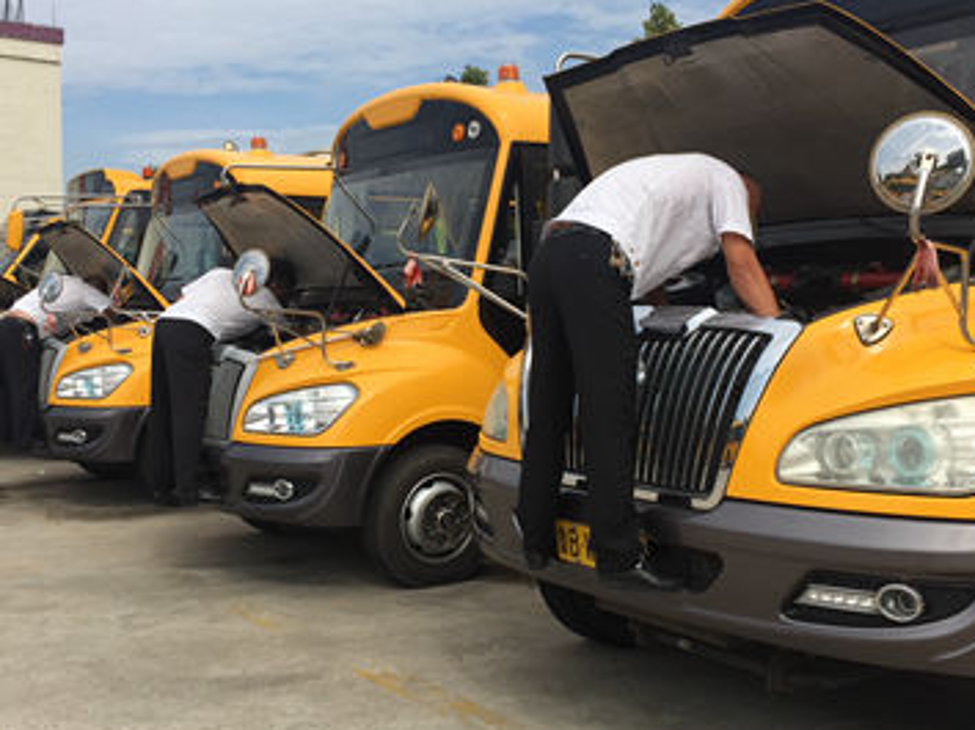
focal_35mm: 41
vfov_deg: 35.1
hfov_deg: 45.8
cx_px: 512
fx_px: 1154
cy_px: 404
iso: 32
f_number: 2.2
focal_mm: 4.15
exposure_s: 1/1883
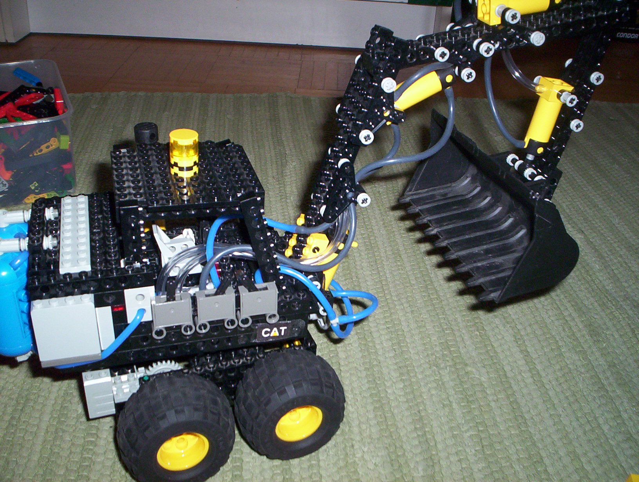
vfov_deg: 37.9
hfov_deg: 48.9
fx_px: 703
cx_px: 320
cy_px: 241
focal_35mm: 38
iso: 140
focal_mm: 4.99
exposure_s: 1/60
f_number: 4.5
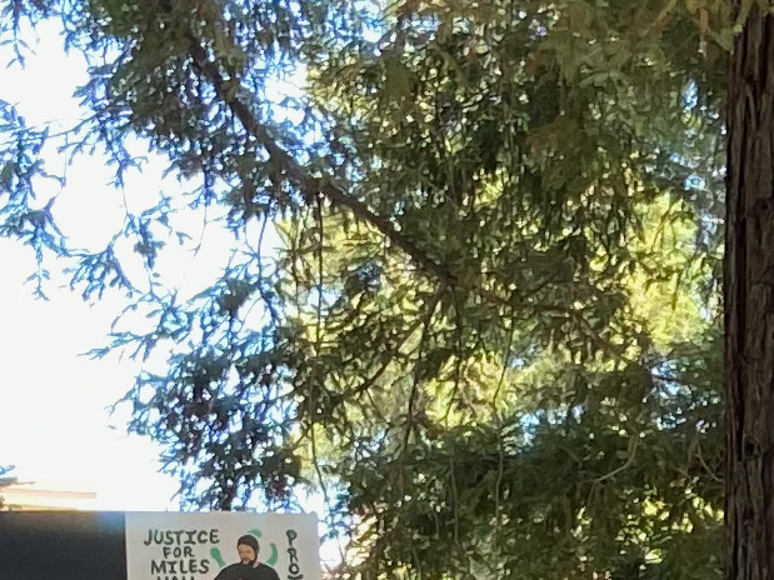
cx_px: 478
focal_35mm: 127
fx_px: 2839
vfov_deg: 10.2
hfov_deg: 15.5
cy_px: 1384
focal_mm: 4.25
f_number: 1.8
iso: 50
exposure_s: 1/121
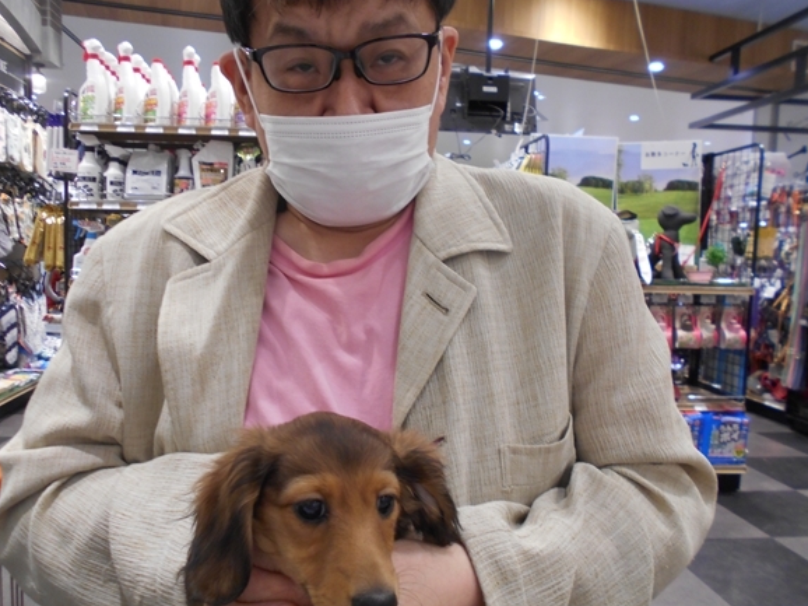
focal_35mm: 27
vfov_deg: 51.3
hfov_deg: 65.3
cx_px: 404
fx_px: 630
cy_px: 304
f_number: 3.2
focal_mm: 4.6
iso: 200
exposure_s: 1/30
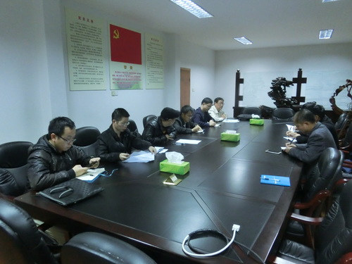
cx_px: 176
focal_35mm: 25
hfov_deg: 69.4
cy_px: 132
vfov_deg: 54.9
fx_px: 254
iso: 800
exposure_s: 1/8
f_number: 7
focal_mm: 4.5
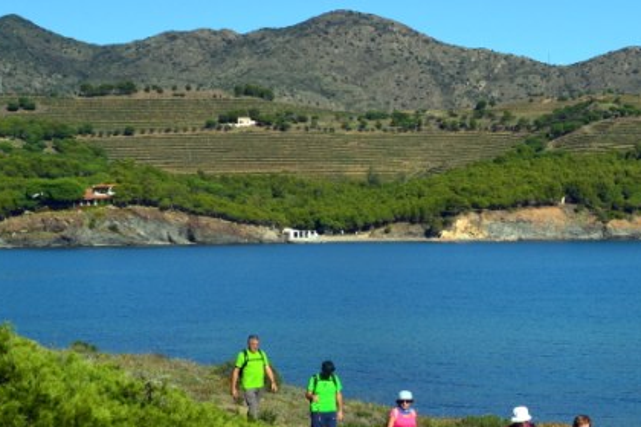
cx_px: 711
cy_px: 362
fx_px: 1691
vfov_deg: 14.3
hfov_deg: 20.4
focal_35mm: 95
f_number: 11
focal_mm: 26
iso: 320
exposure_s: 1/500
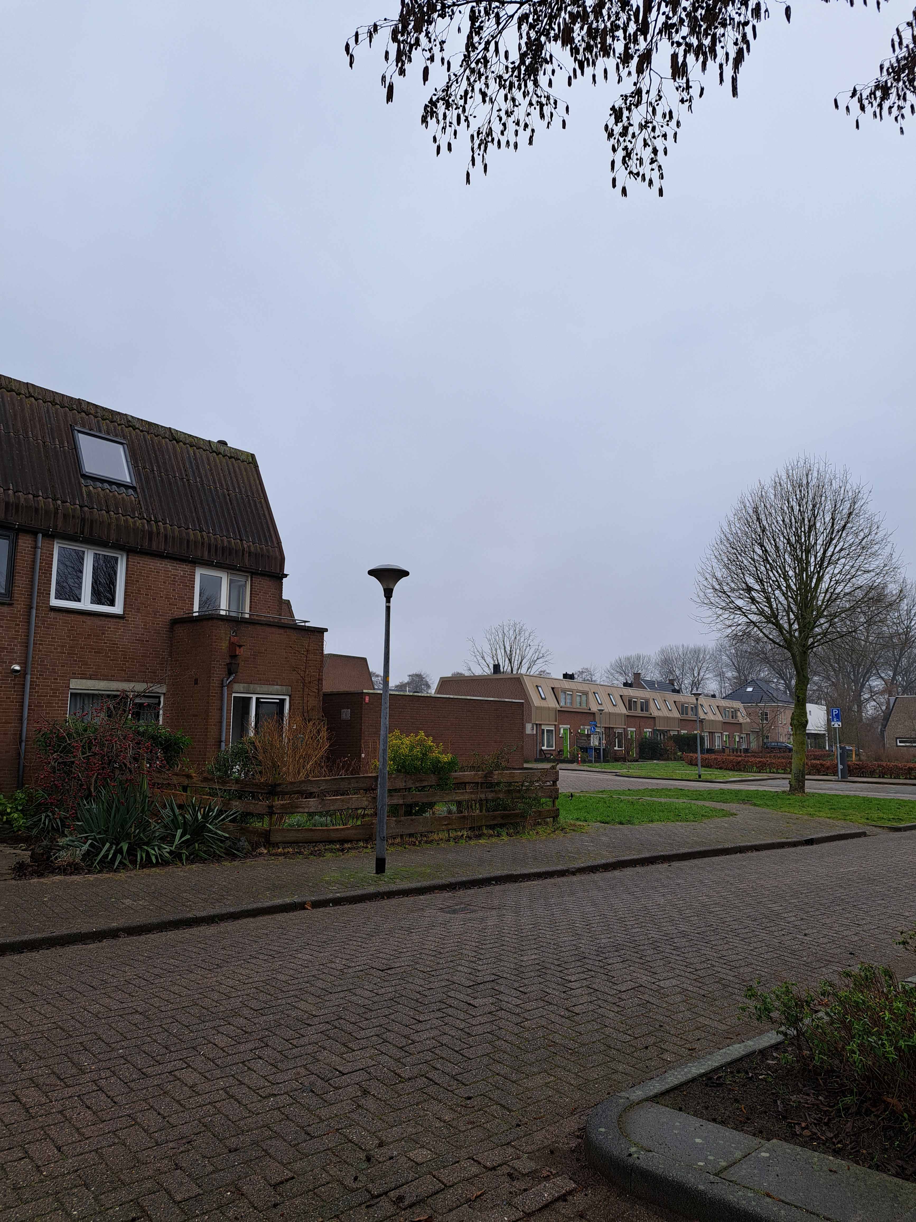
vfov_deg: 71.6
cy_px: 611
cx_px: 458
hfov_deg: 56.8
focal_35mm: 24
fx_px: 847
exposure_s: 1/100
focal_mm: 5.23
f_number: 1.8
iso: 50
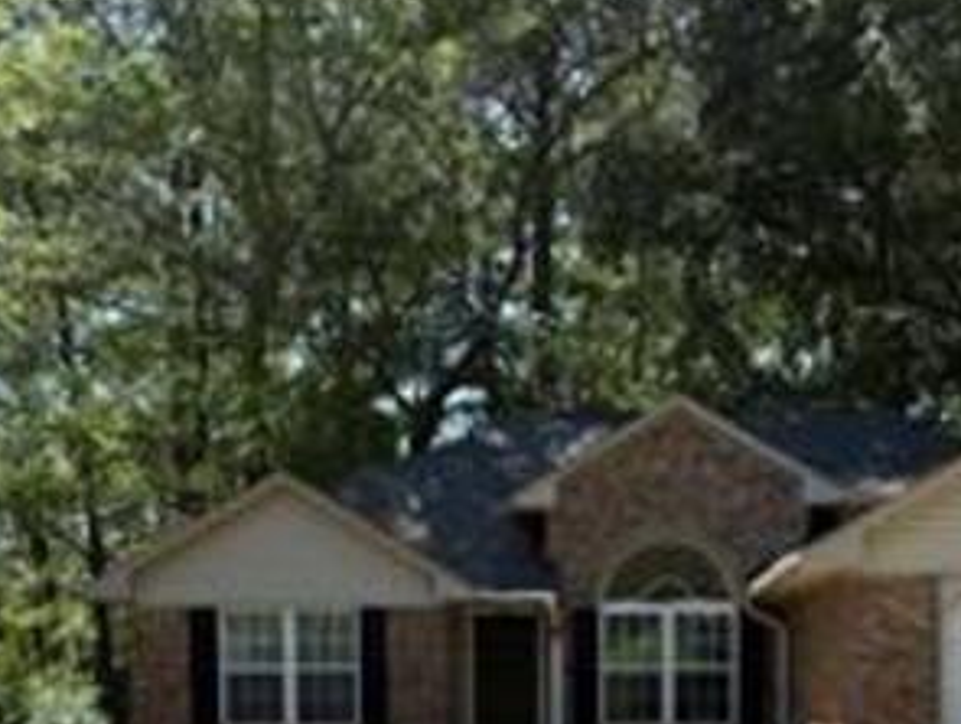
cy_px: 799
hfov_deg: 29.7
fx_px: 1807
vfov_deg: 21.5
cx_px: 551
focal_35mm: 65
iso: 80
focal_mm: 6.76
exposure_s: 1/2110
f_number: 1.78
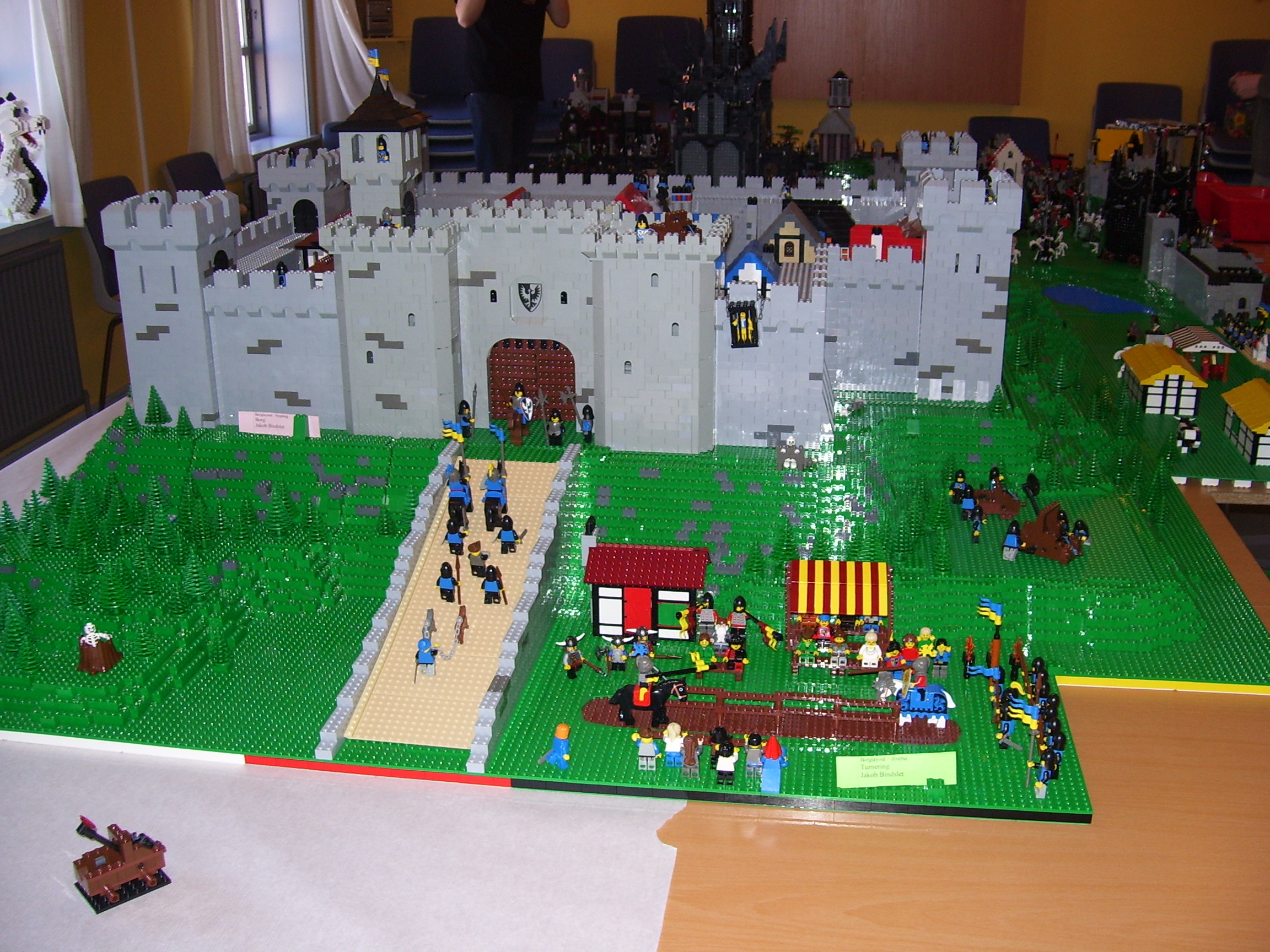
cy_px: 476
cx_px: 635
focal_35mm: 36
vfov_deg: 39.7
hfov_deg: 51.4
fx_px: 1321
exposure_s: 1/60
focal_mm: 6
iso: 80
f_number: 2.7
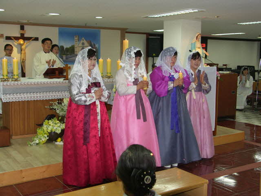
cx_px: 130
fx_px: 339
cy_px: 98
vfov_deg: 32.2
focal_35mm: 45
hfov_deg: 42.1
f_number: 2.5
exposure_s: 1/50
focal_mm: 11.5
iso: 64
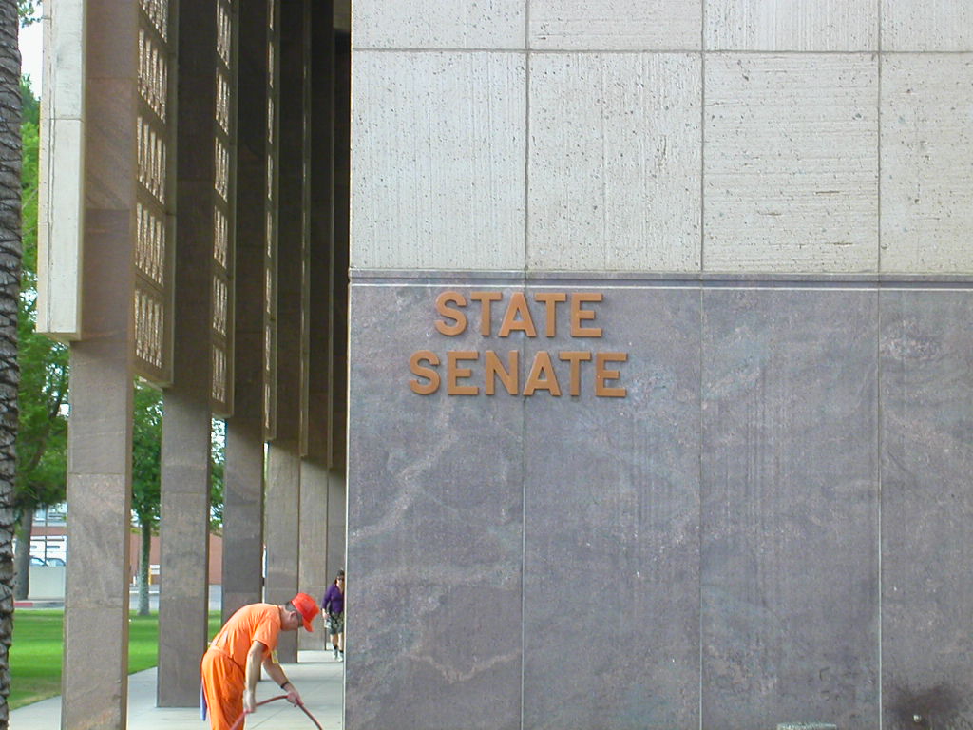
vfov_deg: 13.3
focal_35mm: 111
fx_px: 3120
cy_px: 365
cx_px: 486
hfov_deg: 17.7
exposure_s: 1/84.2
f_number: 4.8
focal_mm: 16.8
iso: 100
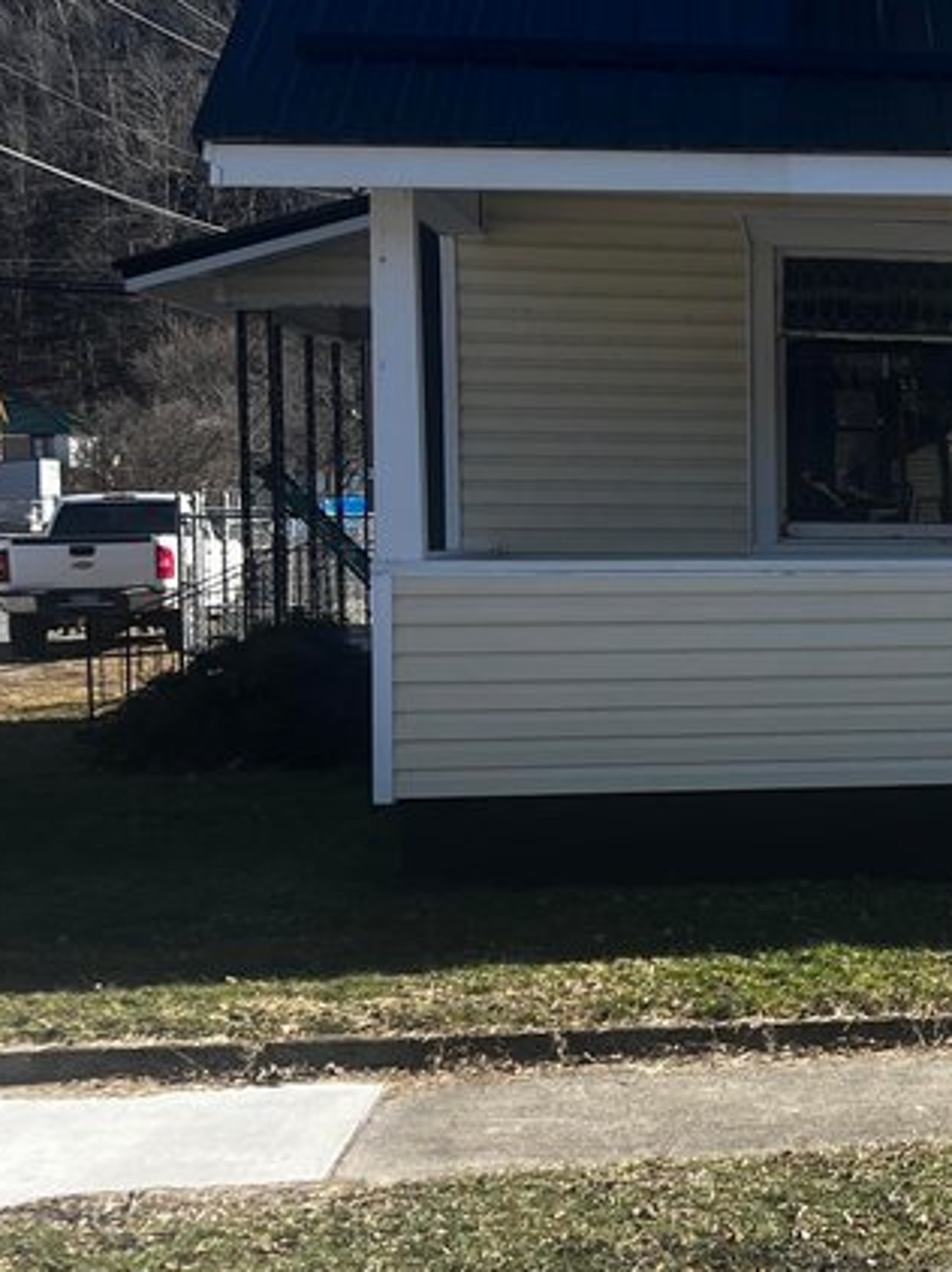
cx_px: 1264
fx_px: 2569
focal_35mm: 70
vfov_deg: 27.8
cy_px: 625
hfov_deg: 19.3
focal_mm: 5.7
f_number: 1.5
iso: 50
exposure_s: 1/2299
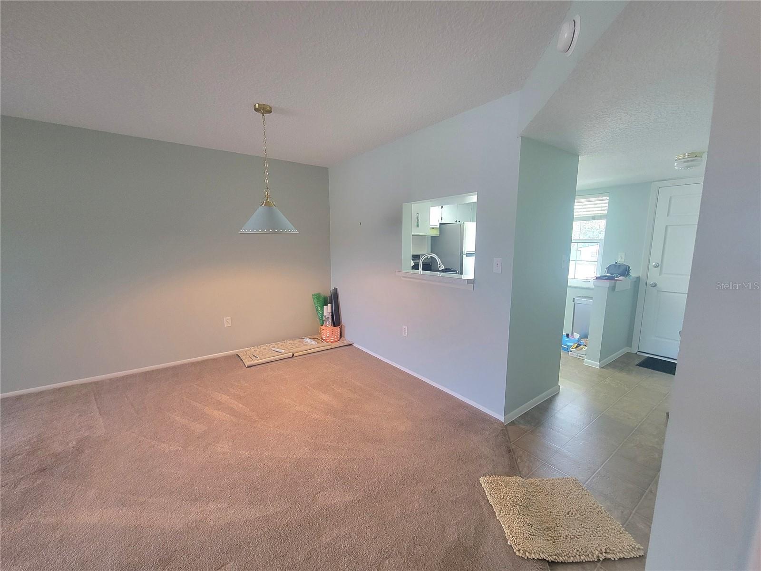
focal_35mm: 13
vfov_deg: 89.9
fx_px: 286
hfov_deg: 106.2
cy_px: 286
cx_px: 380
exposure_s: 1/40
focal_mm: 2.2
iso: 320
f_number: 2.2
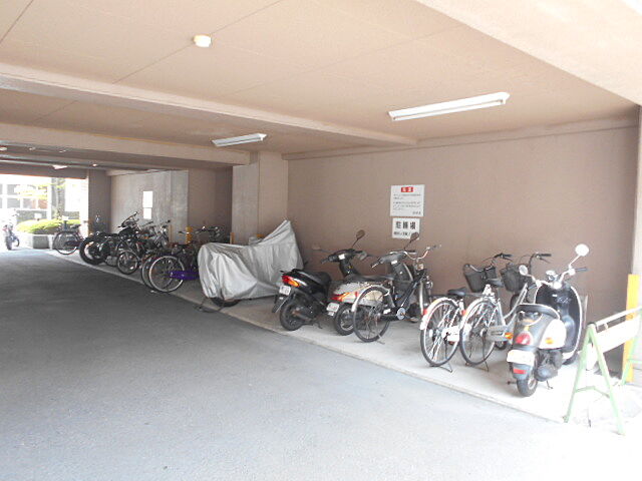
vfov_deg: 53.1
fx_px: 482
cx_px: 321
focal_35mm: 26
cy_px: 240
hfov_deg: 67.3
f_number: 3.2
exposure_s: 1/30
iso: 200
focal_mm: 4.6
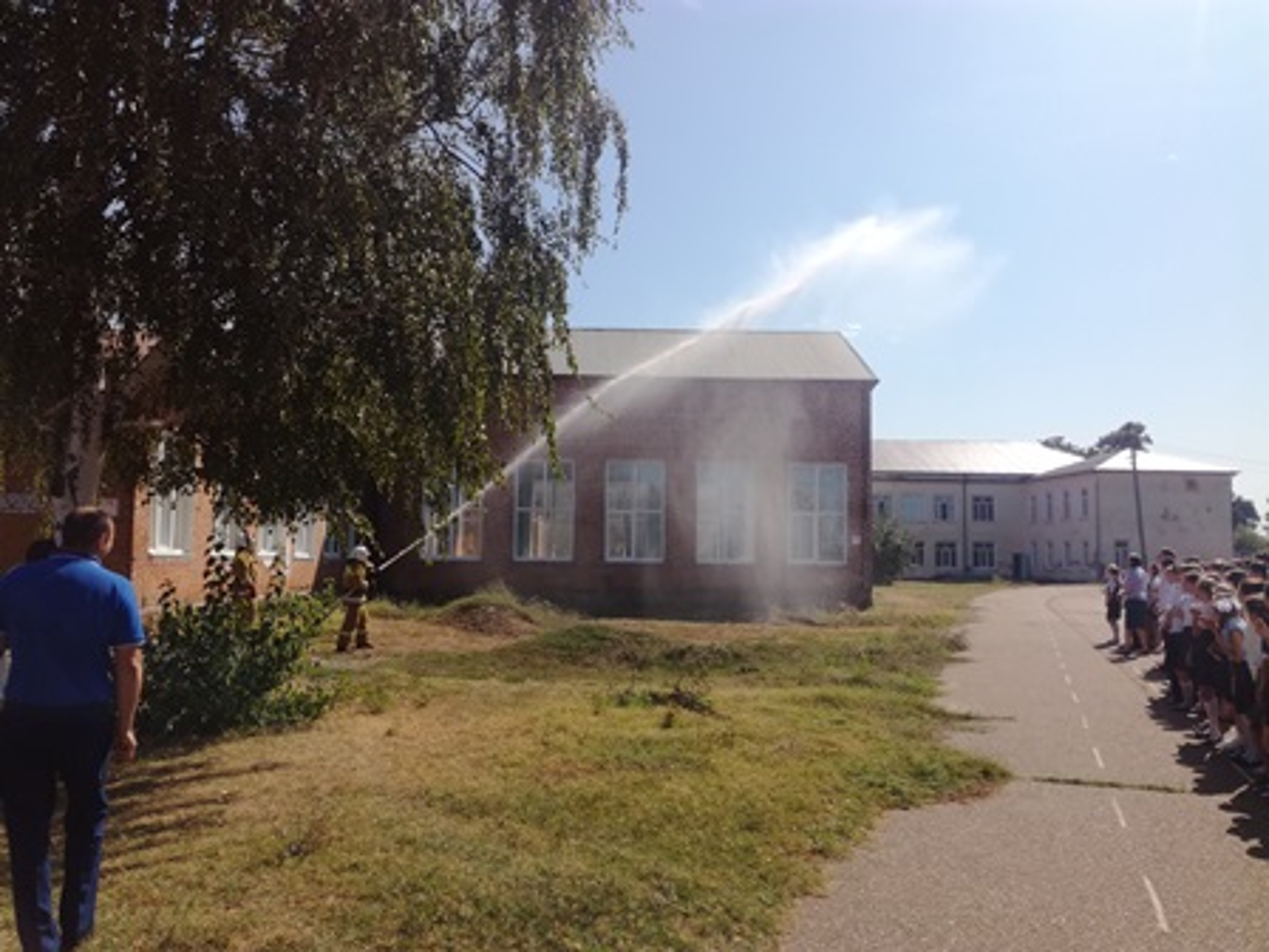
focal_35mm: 27
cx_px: 634
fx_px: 990
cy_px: 476
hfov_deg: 65.3
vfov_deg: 51.4
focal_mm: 3.79
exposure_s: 1/2008
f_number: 2
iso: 50
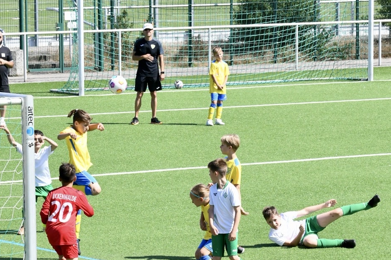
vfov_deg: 7.7
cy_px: 178
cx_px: 137
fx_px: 1943
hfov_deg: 11.5
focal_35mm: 179
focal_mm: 130
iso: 3200
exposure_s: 1/1250
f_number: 14
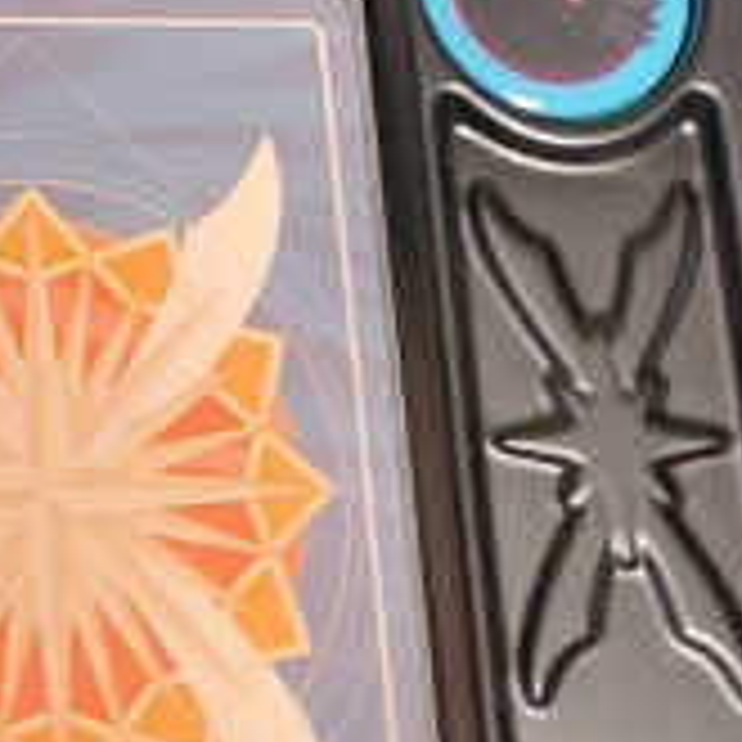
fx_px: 3468
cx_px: -409
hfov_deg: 11.6
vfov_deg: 9.9
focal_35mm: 143
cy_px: -1306
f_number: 1.8
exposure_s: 1/40
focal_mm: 4.69
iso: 320
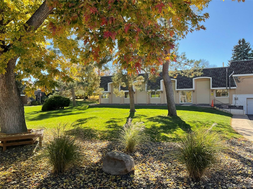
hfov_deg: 61.7
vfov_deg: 48.2
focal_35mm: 29
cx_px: 126
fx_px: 212
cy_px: 94
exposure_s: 1/473
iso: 16
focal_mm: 3
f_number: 1.8
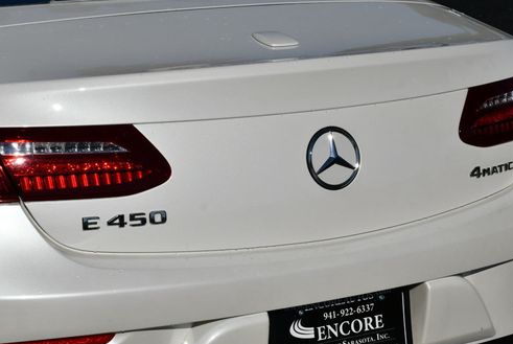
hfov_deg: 20.6
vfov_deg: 13.9
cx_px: 267
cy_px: 190
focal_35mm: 99
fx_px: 1413
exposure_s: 1/800
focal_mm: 38
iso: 100
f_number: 14
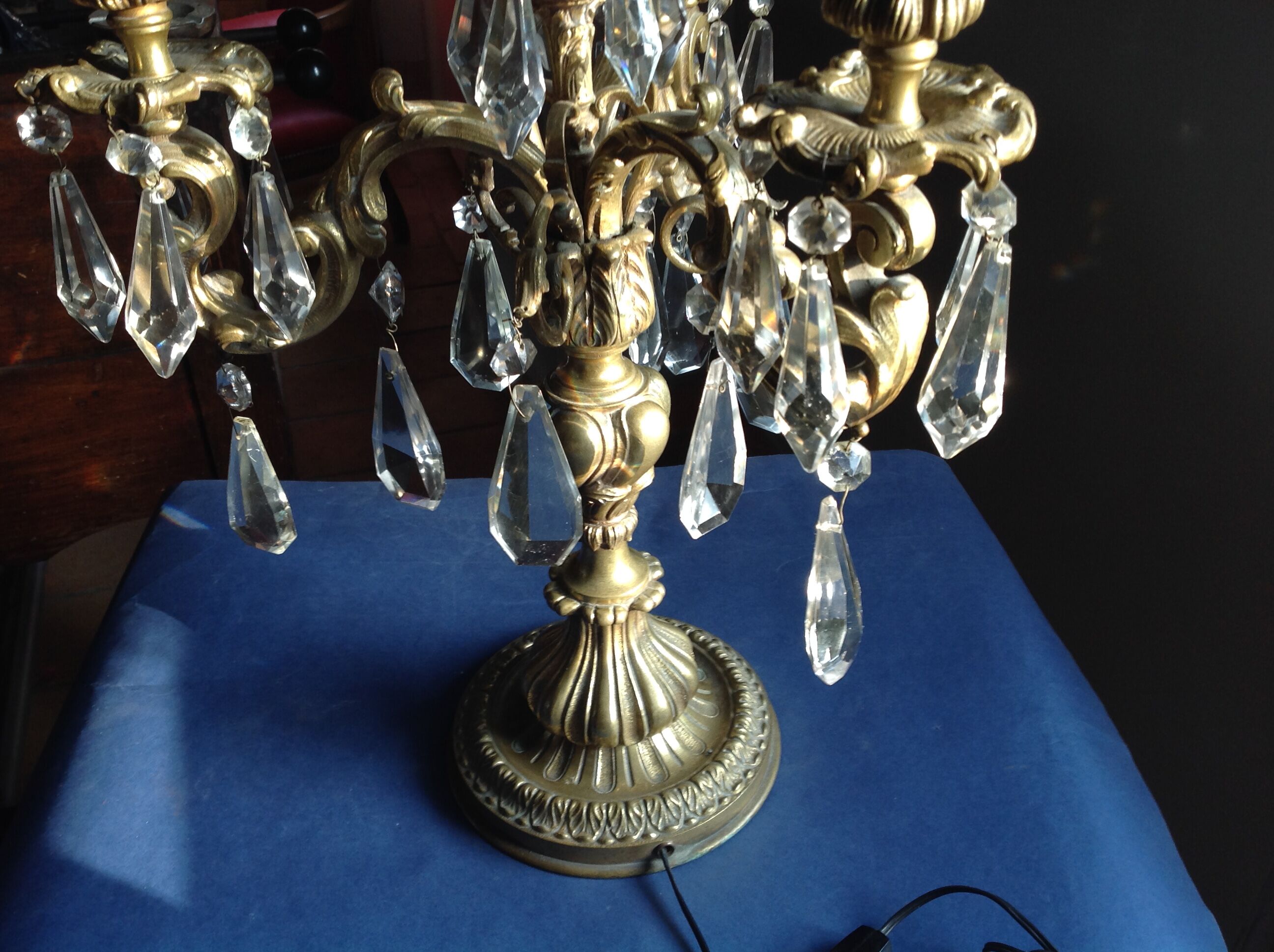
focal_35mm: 35
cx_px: 637
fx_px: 1286
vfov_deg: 40.6
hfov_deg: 52.7
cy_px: 476
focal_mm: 4.28
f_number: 2.4
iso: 64
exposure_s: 1/40
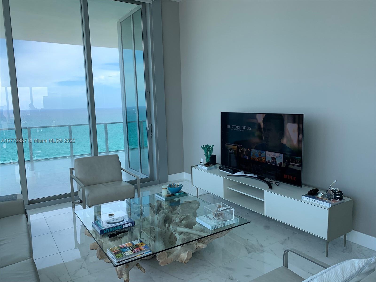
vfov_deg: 53.1
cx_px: 188
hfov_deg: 67.3
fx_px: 282
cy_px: 141
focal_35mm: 26
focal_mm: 4.25
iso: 25
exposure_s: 1/274
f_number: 1.8
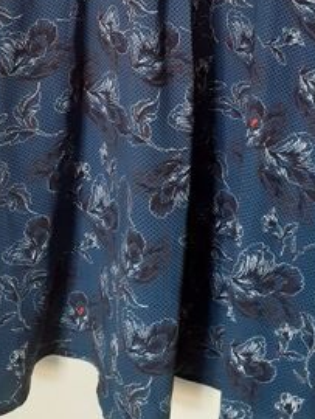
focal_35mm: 64
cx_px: 183
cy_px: -47
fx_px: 775
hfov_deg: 22.9
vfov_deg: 27.5
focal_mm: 3.6
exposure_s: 1/33
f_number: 1.9
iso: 200
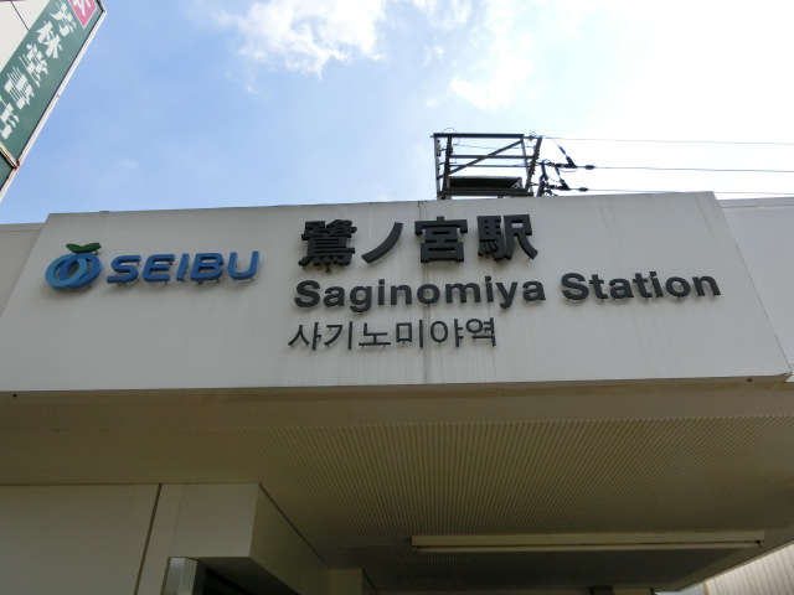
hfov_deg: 69.4
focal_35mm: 25
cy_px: 298
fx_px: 573
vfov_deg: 54.9
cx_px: 397
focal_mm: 4.5
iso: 80
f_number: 7
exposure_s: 1/320
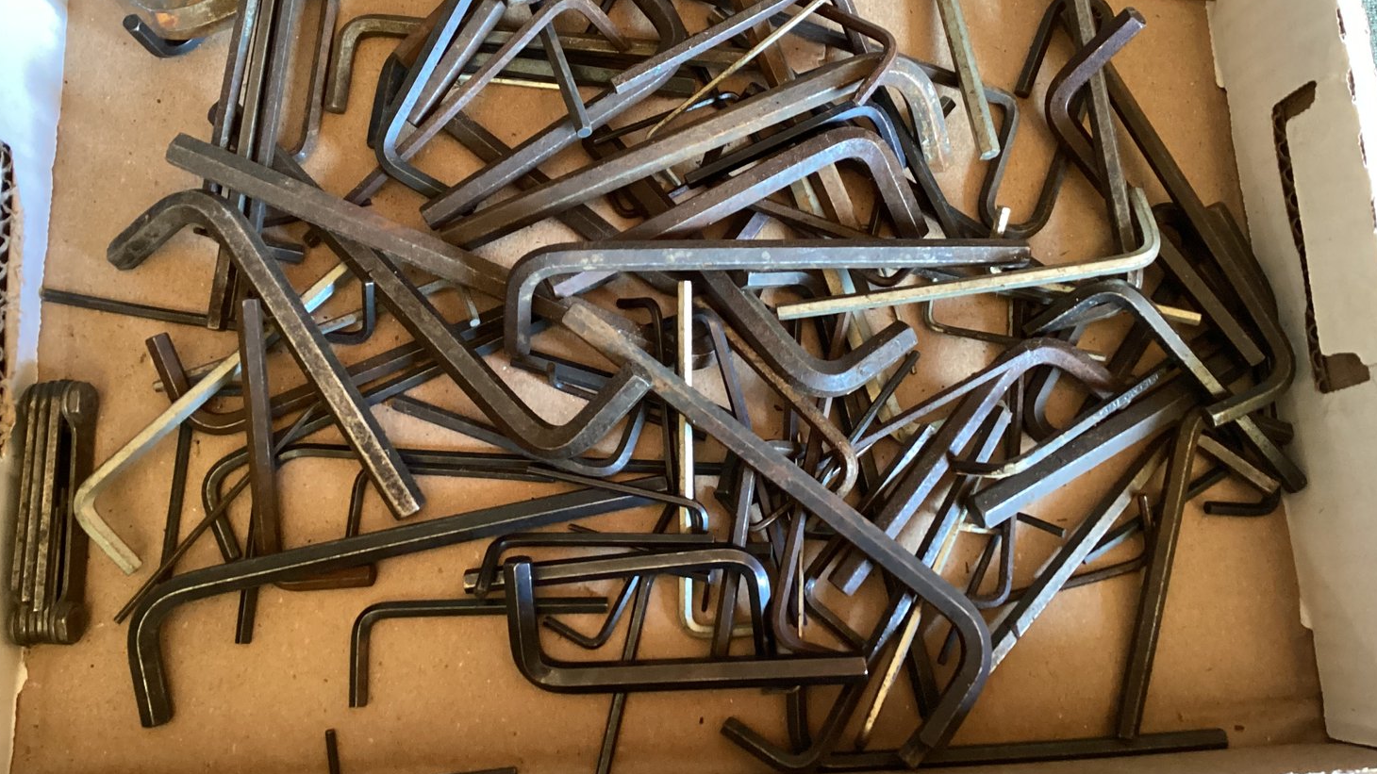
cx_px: 677
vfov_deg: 33.5
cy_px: 270
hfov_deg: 56.6
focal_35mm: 35
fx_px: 1278
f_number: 2.4
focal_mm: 3.3
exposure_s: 1/50
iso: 400
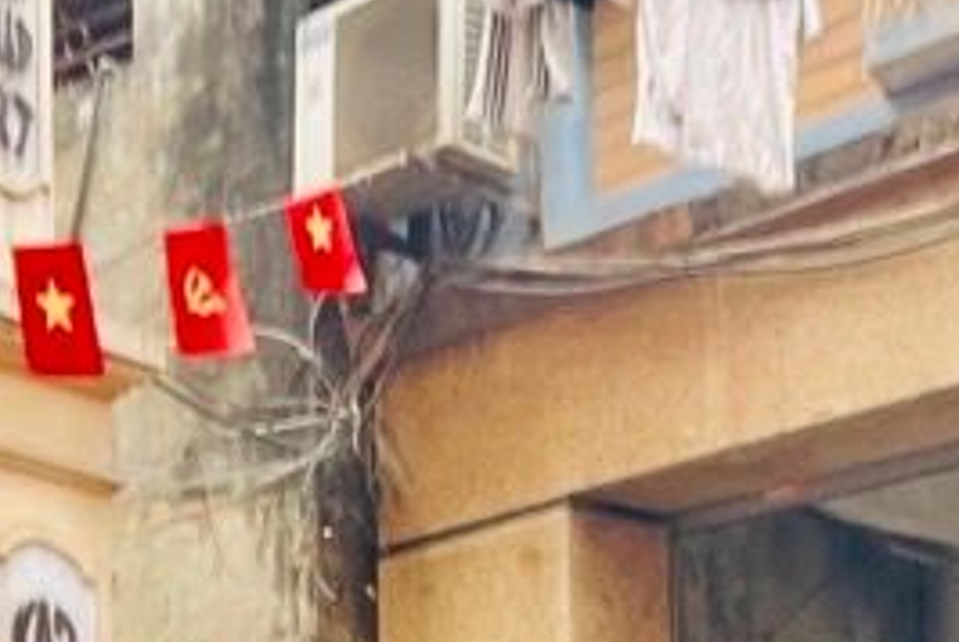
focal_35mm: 92
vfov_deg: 13.8
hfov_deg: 21.1
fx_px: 2453
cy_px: 1039
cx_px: 1035
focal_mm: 2.71
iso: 125
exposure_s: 1/50
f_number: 2.2
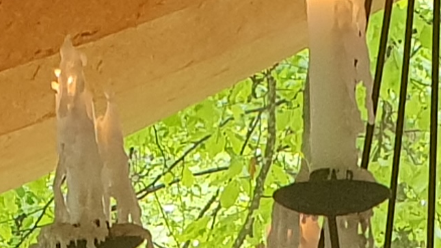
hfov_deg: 12.1
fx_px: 2070
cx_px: 156
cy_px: 984
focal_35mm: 177
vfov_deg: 5.9
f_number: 2.4
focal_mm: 4.3
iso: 125
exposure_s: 1/60
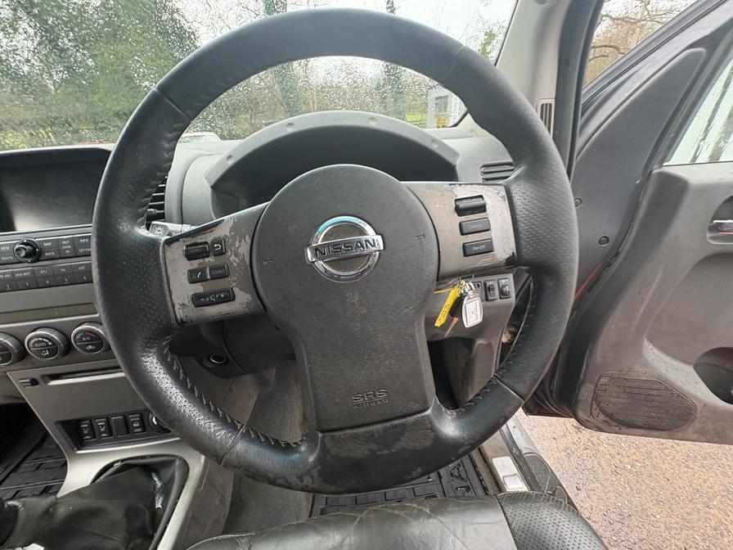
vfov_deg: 85.7
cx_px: 366
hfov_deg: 102.1
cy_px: 275
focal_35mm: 14
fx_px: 296
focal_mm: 2.22
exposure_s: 1/99
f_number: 2.2
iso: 200
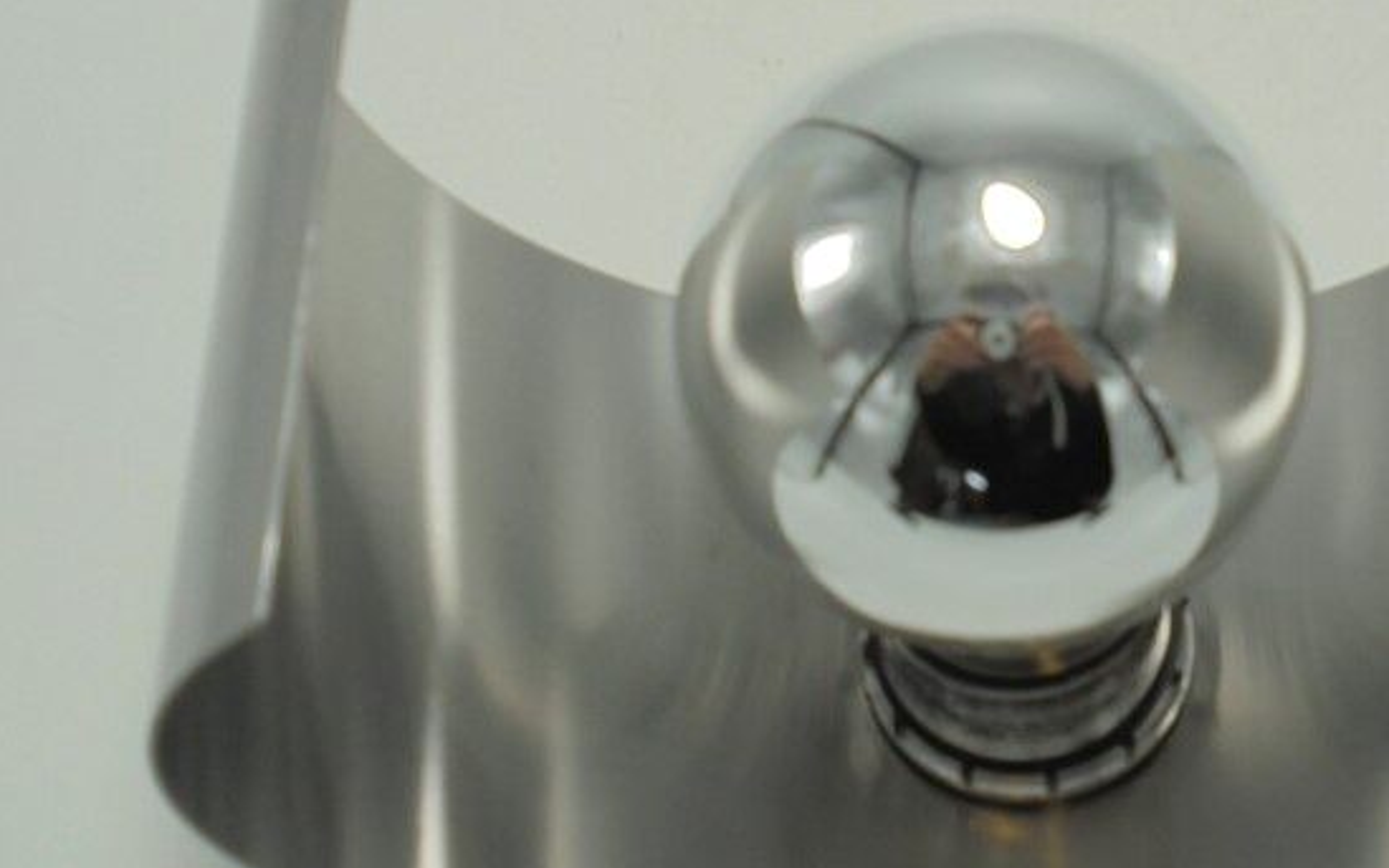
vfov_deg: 19.7
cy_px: 386
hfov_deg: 30.7
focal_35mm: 66
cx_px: 974
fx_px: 2498
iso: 100
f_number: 4.2
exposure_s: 1/80
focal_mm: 6.9
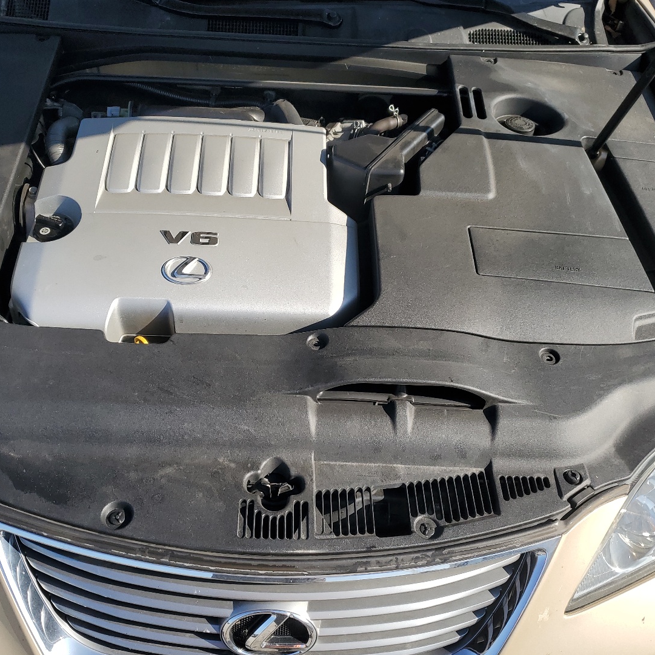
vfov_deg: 48.5
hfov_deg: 48.2
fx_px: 728
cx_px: 270
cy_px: 325
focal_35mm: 34
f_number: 1.5
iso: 50
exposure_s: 1/2000
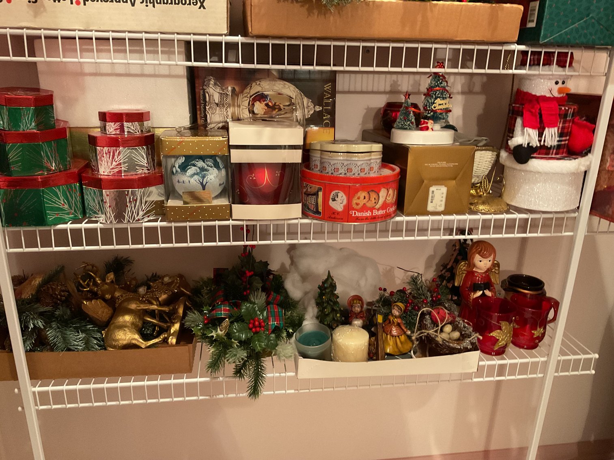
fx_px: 514
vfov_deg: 48.2
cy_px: 230
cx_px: 307
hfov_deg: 61.7
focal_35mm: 29
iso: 320
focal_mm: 3
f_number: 1.8
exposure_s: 1/30
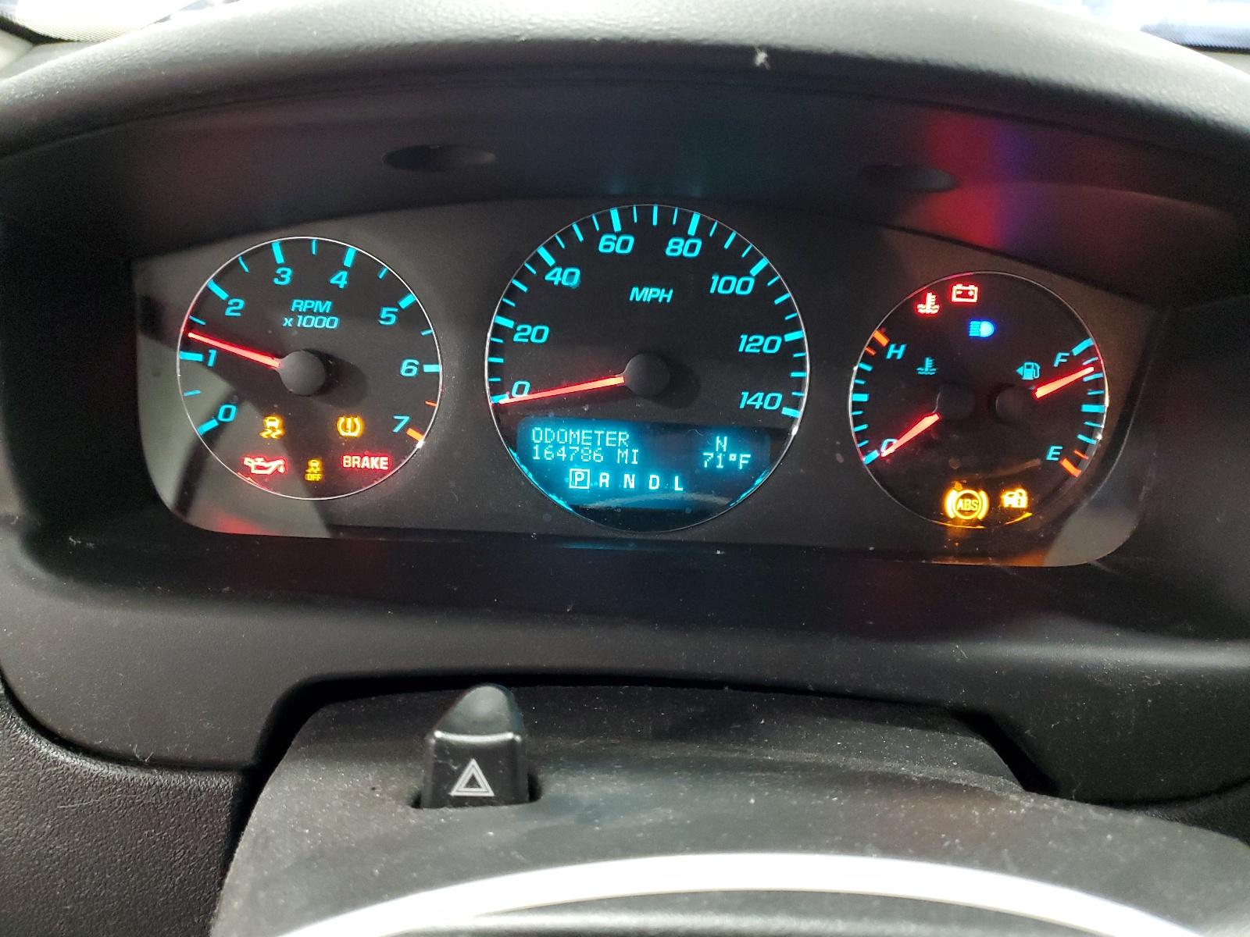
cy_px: 468
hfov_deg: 67.3
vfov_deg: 53.1
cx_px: 625
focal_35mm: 26
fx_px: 939
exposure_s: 1/20
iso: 304
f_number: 1.5
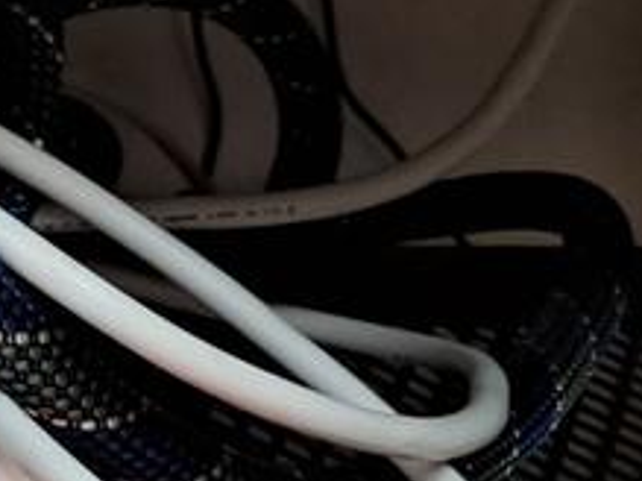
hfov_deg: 10.7
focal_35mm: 158
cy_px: -528
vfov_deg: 8.8
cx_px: -885
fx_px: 2929
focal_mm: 4
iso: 640
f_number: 1.8
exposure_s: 1/33
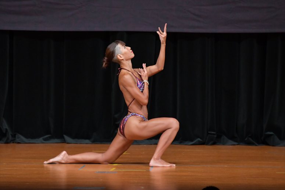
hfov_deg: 6.0
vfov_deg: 4.0
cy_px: 95
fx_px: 2730
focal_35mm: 345
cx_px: 142
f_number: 5.6
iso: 4000
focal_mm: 230
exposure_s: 1/400
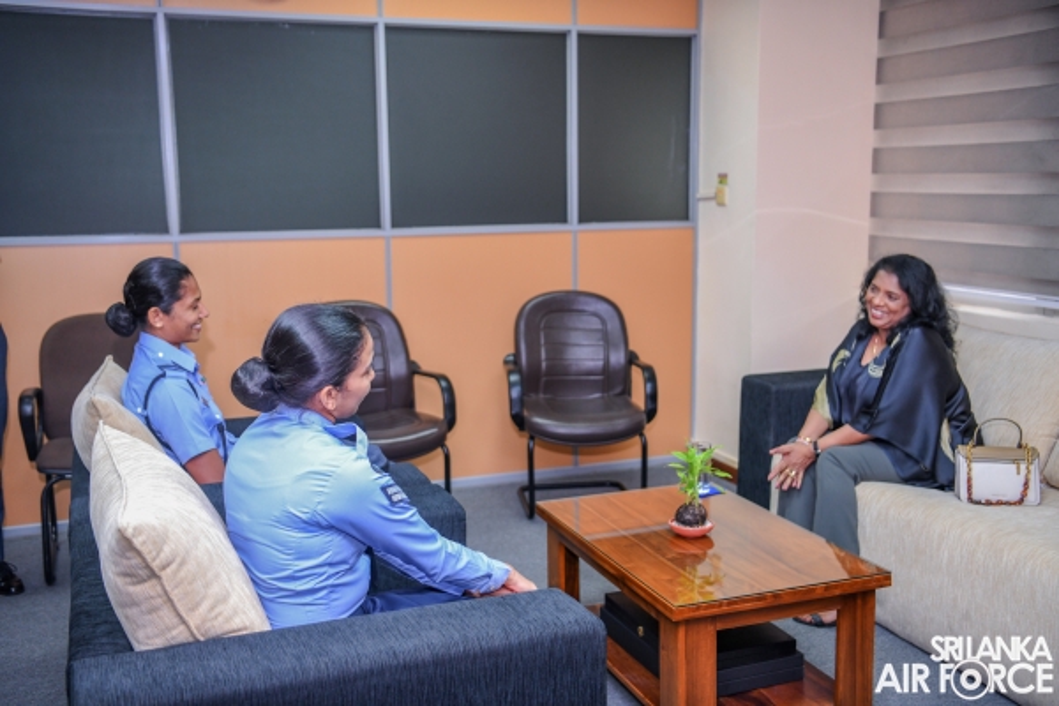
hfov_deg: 50.7
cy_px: 353
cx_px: 530
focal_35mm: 38
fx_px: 1118
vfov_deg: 35.1
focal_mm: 38
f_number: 2.8
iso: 1250
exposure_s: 1/125
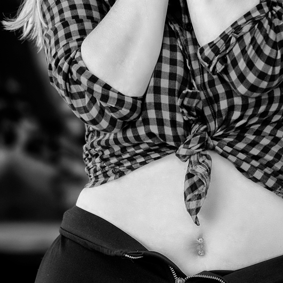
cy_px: 19
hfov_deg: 6.3
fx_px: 2562
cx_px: 161
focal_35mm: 277
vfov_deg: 6.3
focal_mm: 90
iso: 400
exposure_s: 1/450
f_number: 2.8
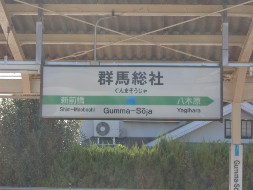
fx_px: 819
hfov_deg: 17.6
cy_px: 95
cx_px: 126
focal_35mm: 112
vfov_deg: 13.2
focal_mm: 19.6
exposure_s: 1/160
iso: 64
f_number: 5.8
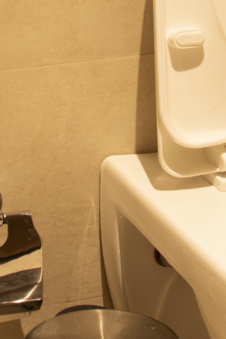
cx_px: 114
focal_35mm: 146
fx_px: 1375
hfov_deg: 9.4
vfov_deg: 13.6
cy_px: -79
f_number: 9
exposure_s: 1/1.25
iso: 125
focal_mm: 24
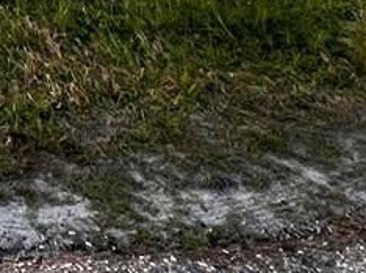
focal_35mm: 89
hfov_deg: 15.7
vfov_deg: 11.8
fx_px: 940
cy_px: -470
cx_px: -430
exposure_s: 1/309
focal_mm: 1.57
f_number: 1.8
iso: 32
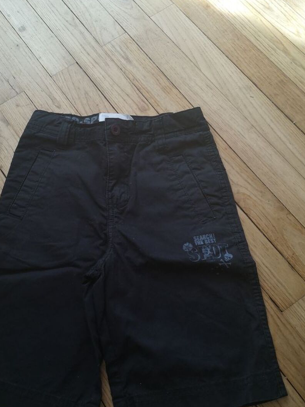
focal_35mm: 34
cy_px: 234
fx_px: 400
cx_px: 125
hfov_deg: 41.6
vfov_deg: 53.8
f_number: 1.8
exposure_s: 1/100
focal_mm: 3.95
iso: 100
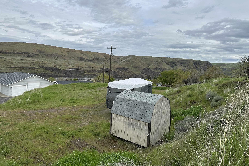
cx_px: 124
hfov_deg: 71.5
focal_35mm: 25
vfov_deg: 51.3
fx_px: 173
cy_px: 83
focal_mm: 6.86
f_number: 1.78
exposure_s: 1/5000
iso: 80
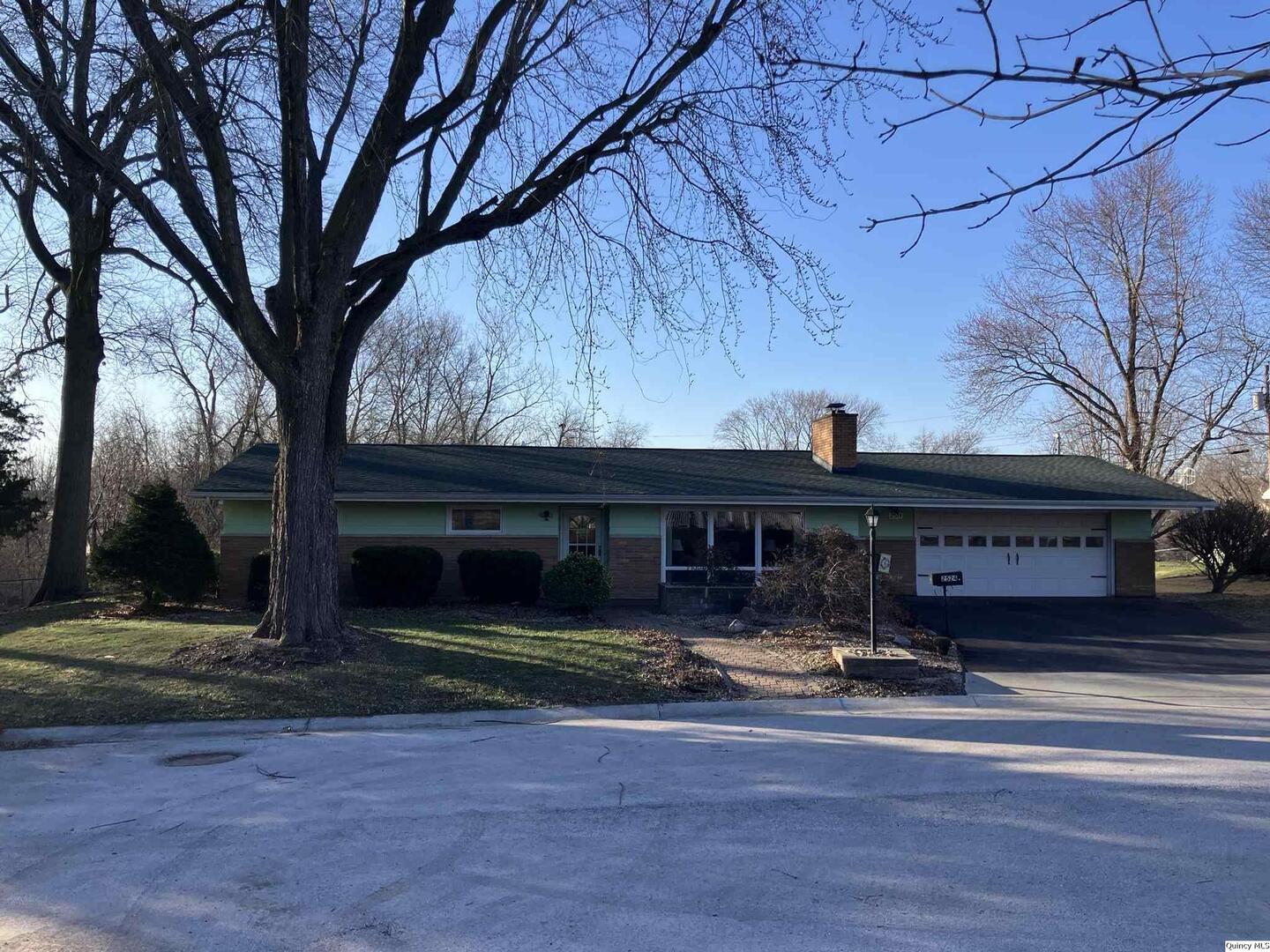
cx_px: 635
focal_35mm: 28
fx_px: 1027
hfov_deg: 63.4
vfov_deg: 49.7
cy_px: 476
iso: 32
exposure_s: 1/1012
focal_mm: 3.99
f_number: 1.8
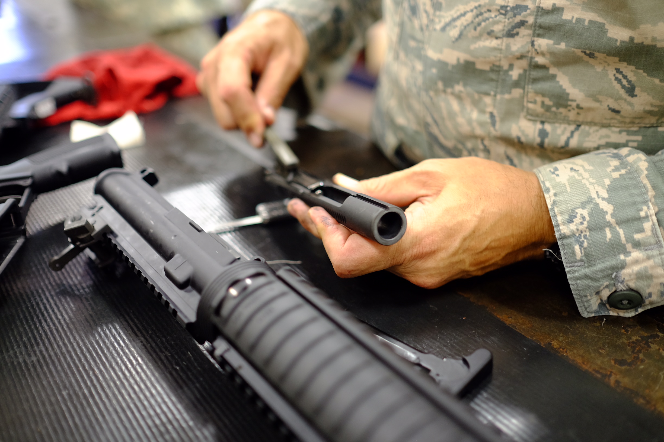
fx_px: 646
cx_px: 332
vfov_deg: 37.9
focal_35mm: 35
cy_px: 221
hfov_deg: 54.4
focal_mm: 23
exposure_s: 1/60
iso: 320
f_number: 1.4
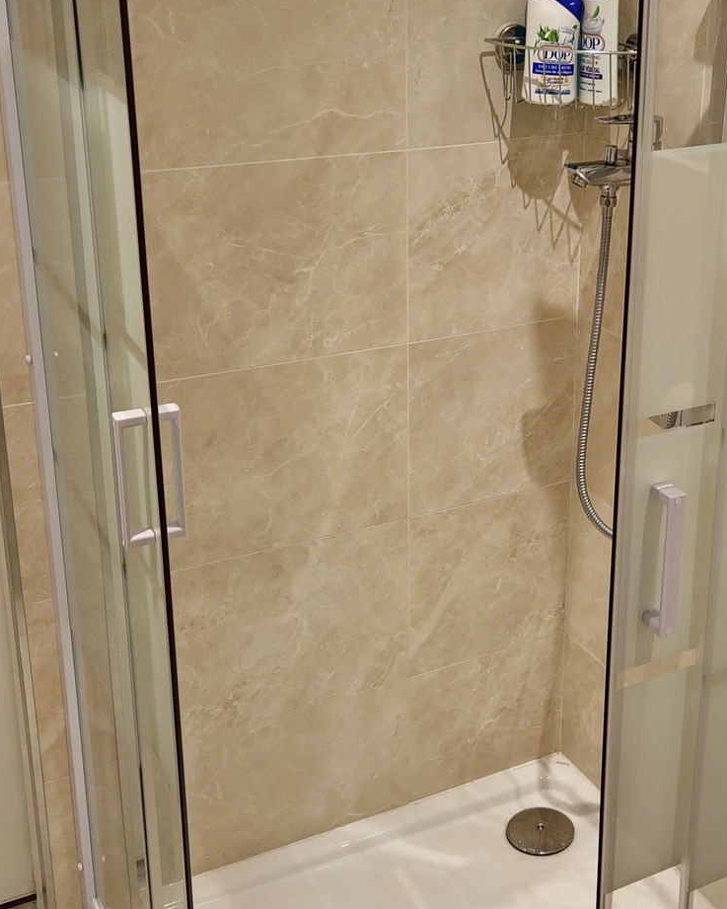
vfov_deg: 35.9
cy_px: 368
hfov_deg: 28.8
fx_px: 1398
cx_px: 517
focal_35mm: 52
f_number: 1.8
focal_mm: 5.4
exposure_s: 1/100
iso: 160
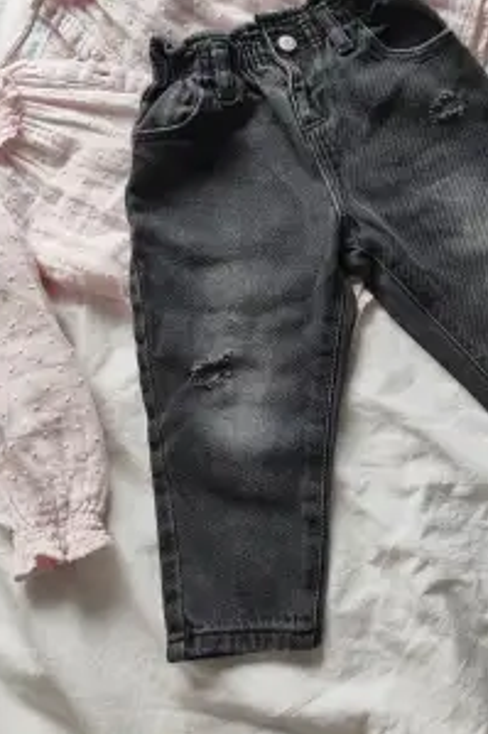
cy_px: 238
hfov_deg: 35.6
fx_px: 733
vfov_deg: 52.0
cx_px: 392
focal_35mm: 36
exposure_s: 1/78
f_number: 1.88
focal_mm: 5.59
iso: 382
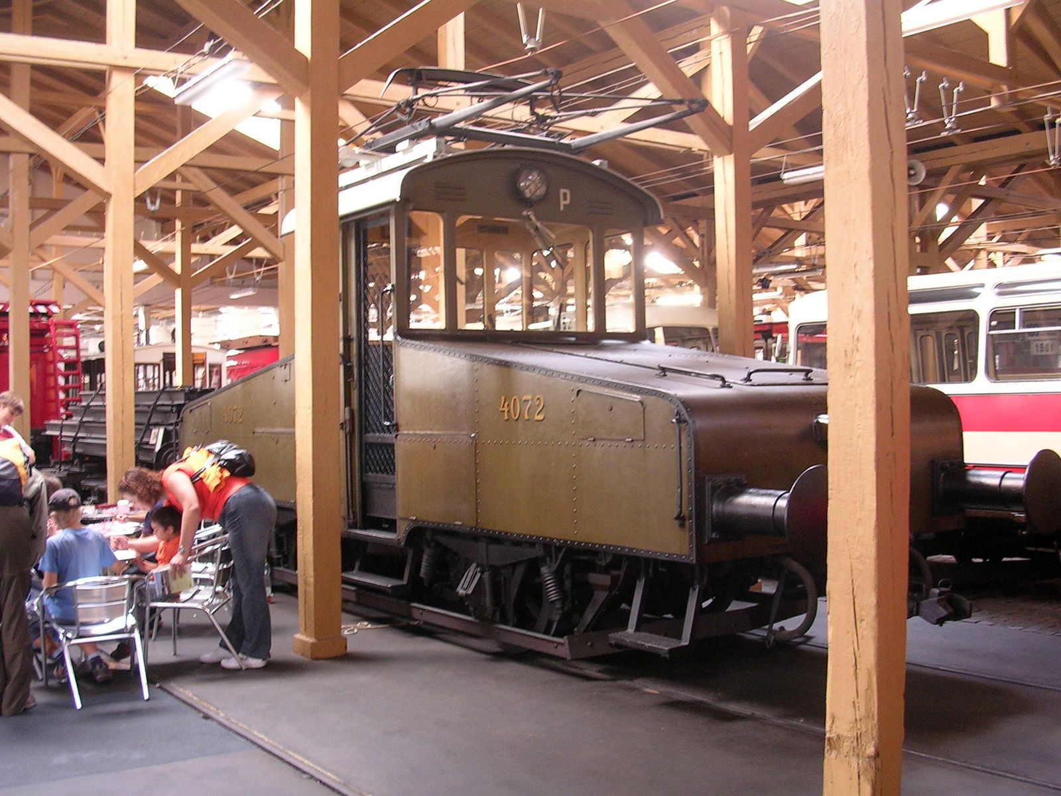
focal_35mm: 38
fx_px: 1165
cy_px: 398
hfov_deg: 49.0
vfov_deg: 37.7
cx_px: 530
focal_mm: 5.8
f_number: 2.8
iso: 70
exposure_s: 1/5.5
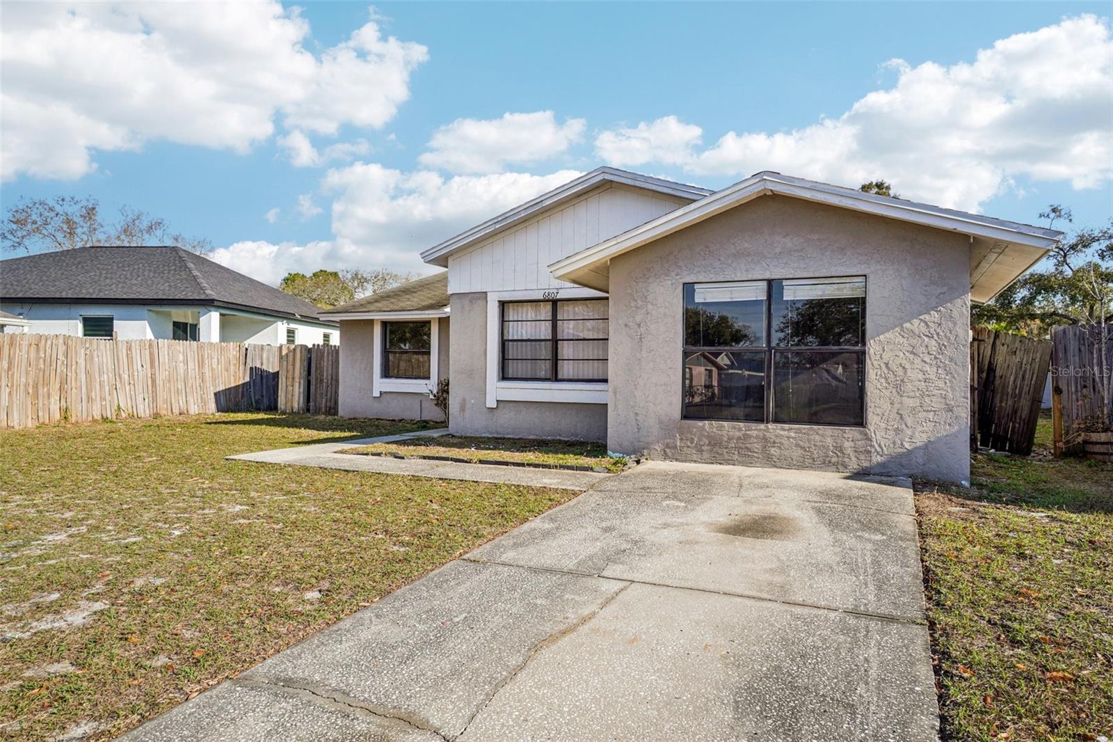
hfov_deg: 77.3
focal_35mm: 22
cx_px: 556
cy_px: 371
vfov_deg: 56.1
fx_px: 695
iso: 100
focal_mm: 15
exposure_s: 1/200
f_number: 8
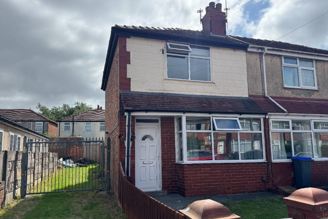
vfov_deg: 49.5
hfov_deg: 69.4
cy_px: 120
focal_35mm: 26
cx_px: 162
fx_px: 237
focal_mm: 6.76
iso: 80
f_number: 1.78
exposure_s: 1/5348
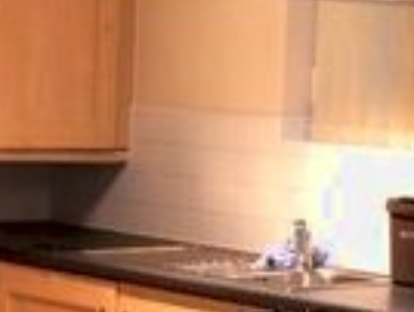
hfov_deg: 13.1
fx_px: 1809
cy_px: 289
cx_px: 207
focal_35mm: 151
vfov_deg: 9.8
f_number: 2.2
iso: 320
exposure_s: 1/33
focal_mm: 4.15
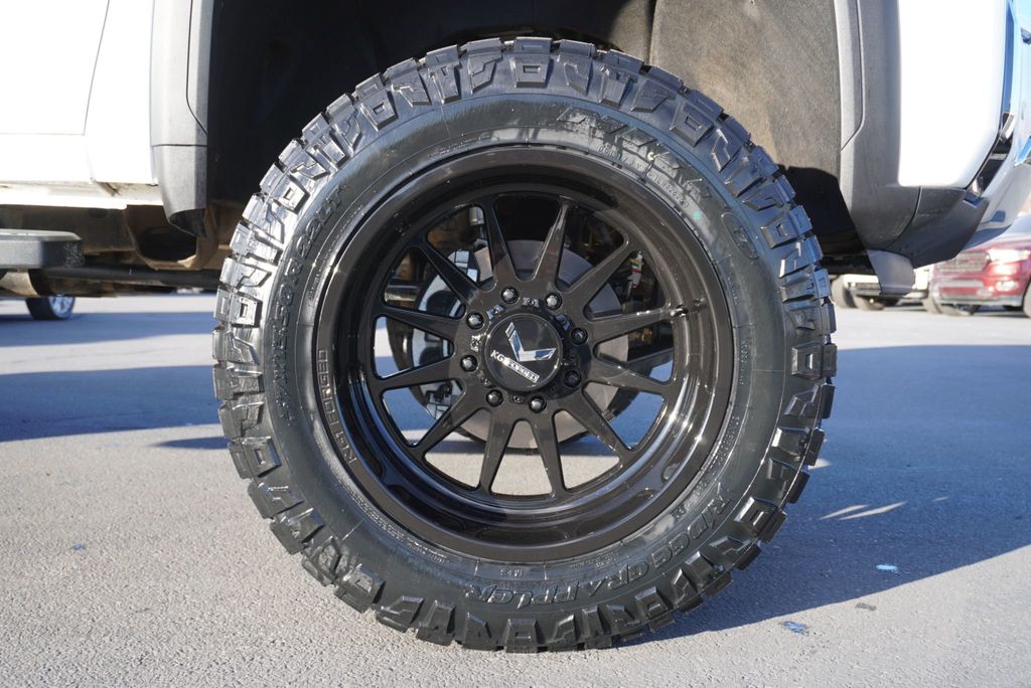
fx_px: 1032
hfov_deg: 53.1
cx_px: 516
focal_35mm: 36
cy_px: 344
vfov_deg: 36.9
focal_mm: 24
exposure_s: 1/80
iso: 100
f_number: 5
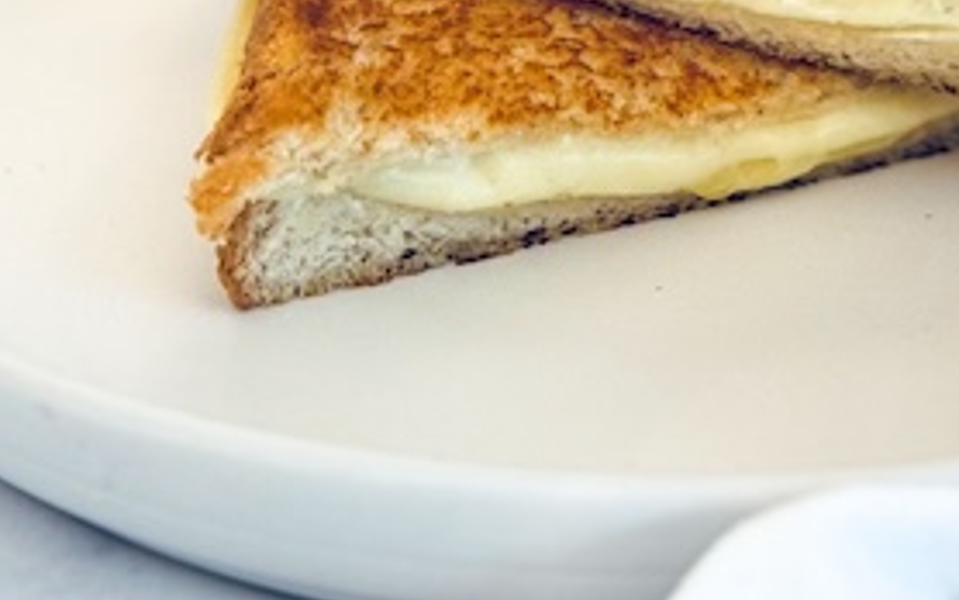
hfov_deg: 17.1
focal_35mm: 122
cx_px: 604
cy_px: -126
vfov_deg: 10.6
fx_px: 3190
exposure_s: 1/60
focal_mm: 6.76
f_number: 1.8
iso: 160
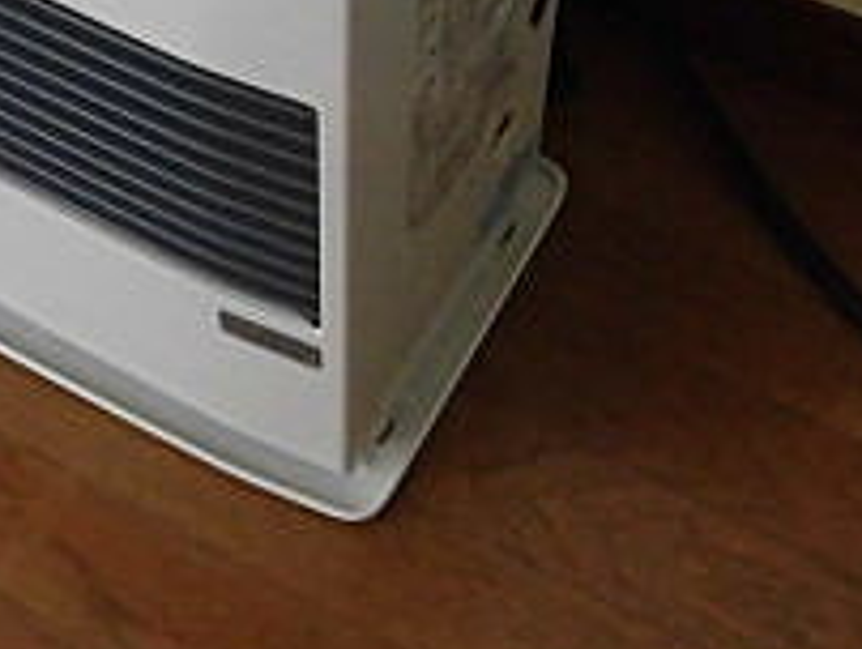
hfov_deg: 25.4
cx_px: 230
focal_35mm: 76
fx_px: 1895
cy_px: -149
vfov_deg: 18.3
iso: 320
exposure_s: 1/30
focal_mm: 4.3
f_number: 3.1
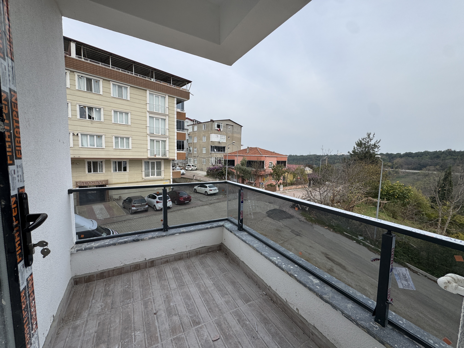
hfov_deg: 102.1
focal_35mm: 14
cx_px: 232
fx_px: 188
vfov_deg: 85.7
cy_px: 174
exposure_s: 1/381
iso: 40
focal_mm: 2.22
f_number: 2.2
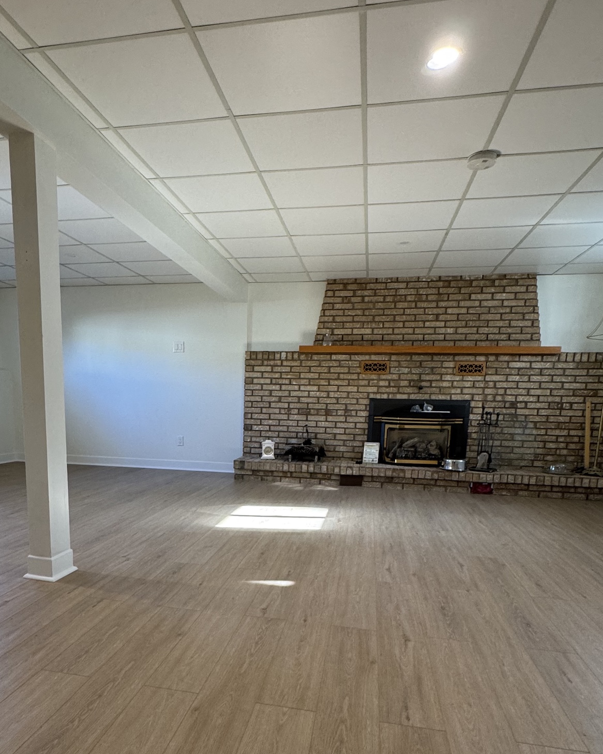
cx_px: 248
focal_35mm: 24
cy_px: 498
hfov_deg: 58.4
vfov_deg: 68.5
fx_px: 536
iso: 200
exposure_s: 1/60
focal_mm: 2.22
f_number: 2.2
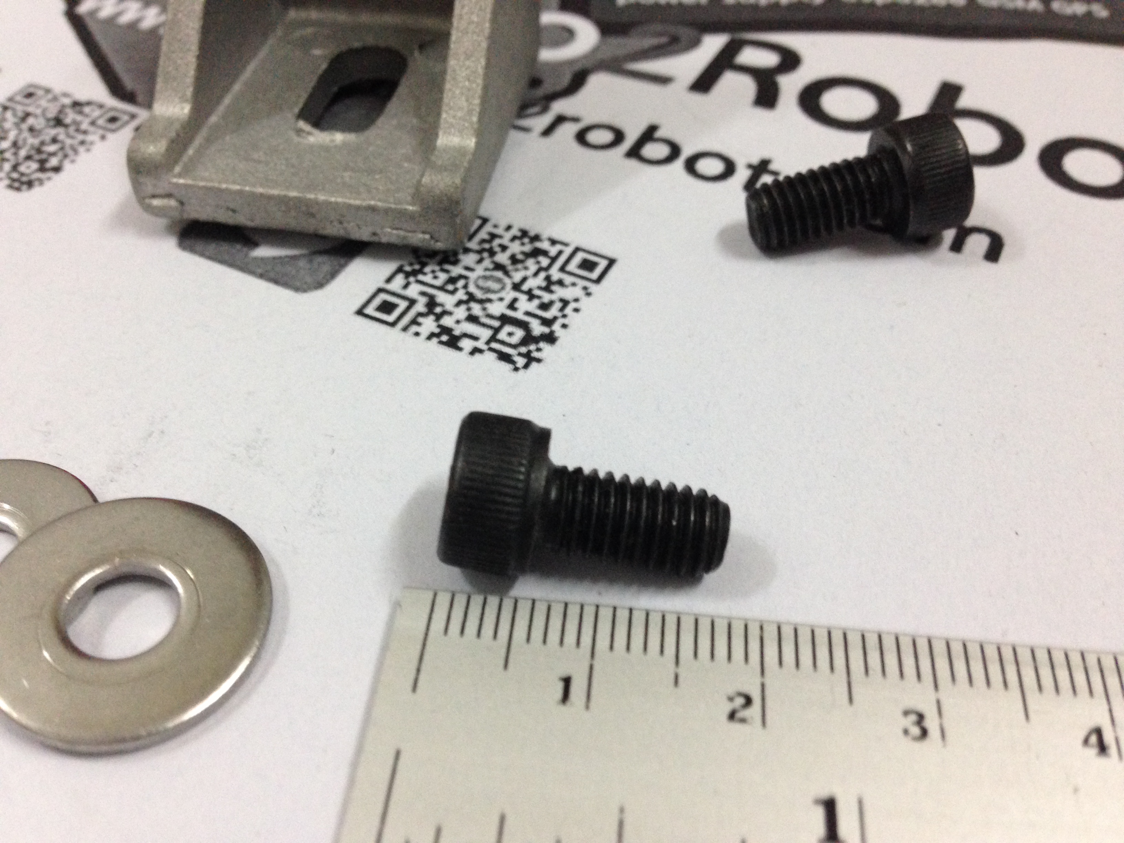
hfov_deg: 55.4
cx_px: 562
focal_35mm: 33
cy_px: 422
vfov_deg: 42.9
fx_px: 1072
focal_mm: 4.12
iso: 250
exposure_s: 1/20
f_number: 2.4
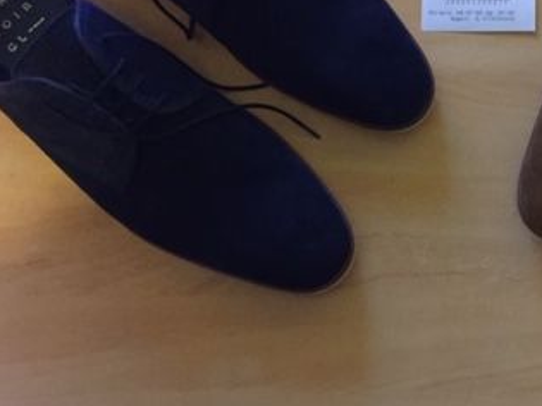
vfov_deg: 24.5
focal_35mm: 59
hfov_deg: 31.1
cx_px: 492
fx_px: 923
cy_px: 105
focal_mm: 4.15
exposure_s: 1/17
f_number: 2.2
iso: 640
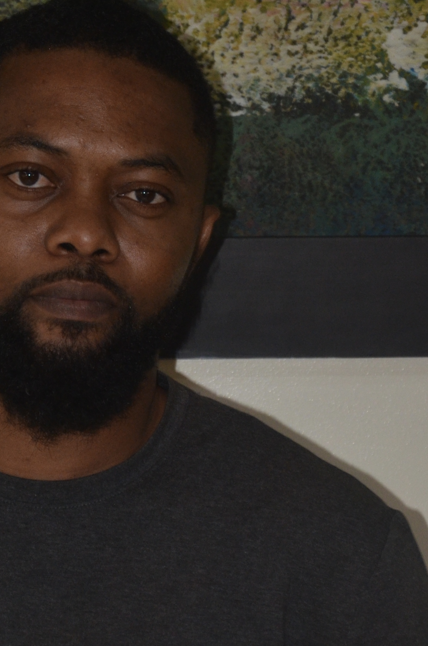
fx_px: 4476
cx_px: 69
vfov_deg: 8.3
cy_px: 280
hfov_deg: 5.5
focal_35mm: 250
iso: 800
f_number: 5.3
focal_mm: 80
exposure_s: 1/60
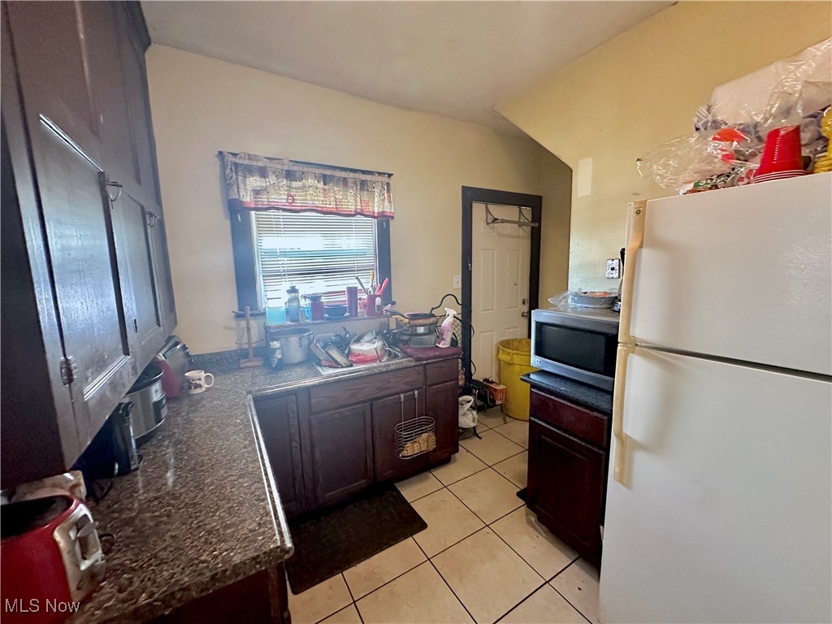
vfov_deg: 85.7
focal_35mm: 14
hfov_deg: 102.1
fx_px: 336
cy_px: 312
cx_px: 416
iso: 800
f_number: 2.2
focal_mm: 2.22
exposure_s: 1/60
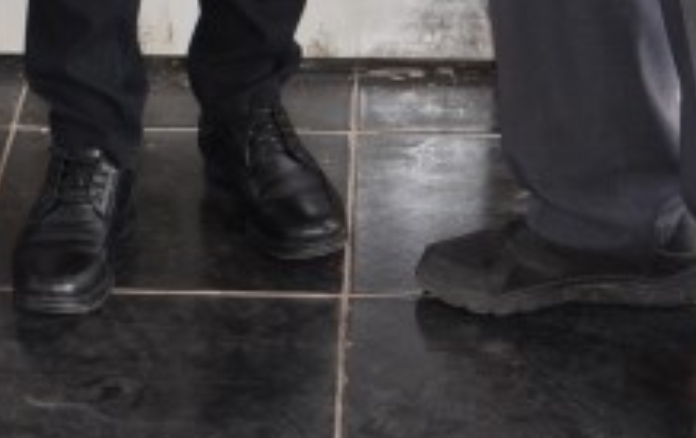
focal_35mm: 170
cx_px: 22
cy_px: -671
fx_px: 3224
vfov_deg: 7.2
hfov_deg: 12.2
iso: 200
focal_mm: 21
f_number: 4.5
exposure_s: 1/200
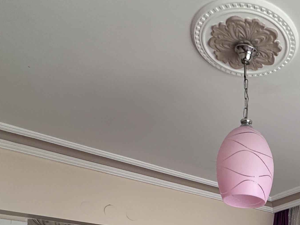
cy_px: 298
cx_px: 296
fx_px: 364
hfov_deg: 39.8
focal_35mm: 42
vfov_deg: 28.0
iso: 200
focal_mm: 2.22
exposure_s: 1/99
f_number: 2.2
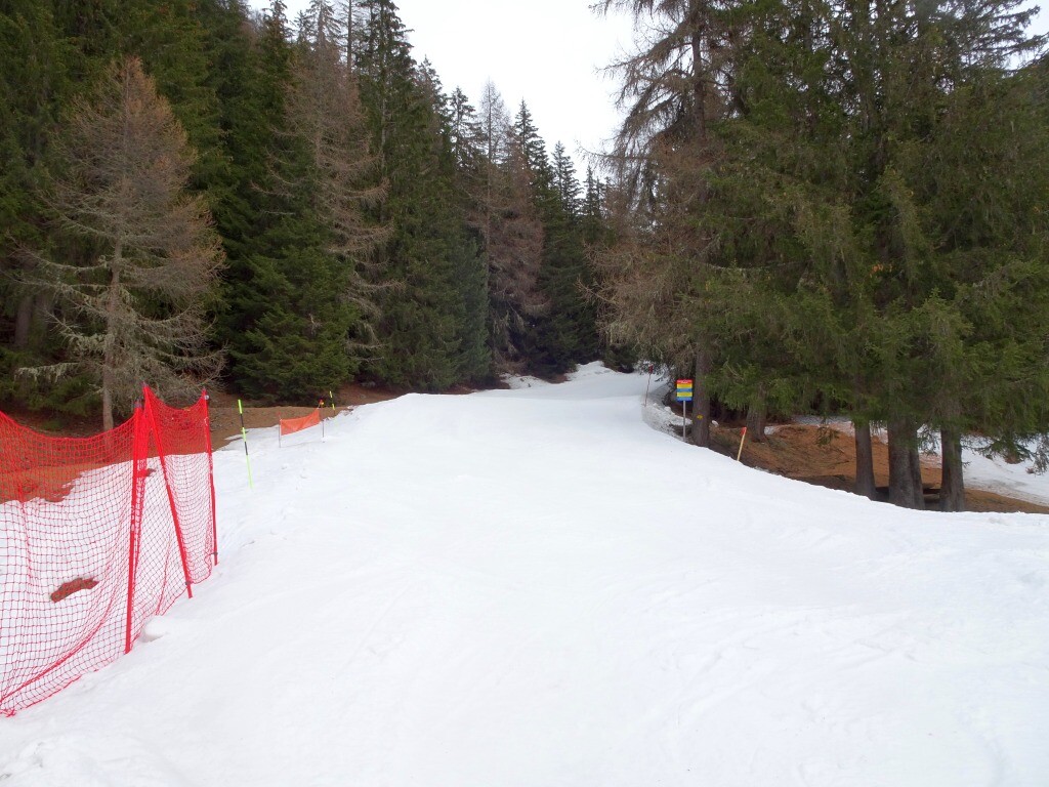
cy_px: 394
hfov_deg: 71.6
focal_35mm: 24
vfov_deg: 56.8
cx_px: 524
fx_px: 727
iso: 80
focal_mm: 4.1
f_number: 3.5
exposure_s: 1/500
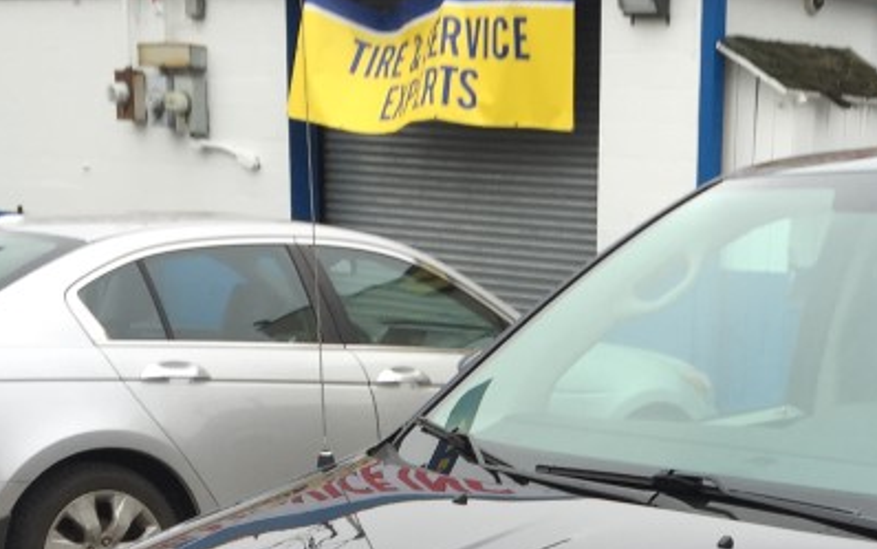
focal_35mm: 79
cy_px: 736
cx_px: 835
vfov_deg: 15.6
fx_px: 1889
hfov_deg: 25.1
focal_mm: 4.15
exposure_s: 1/144
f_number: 2.2
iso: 32
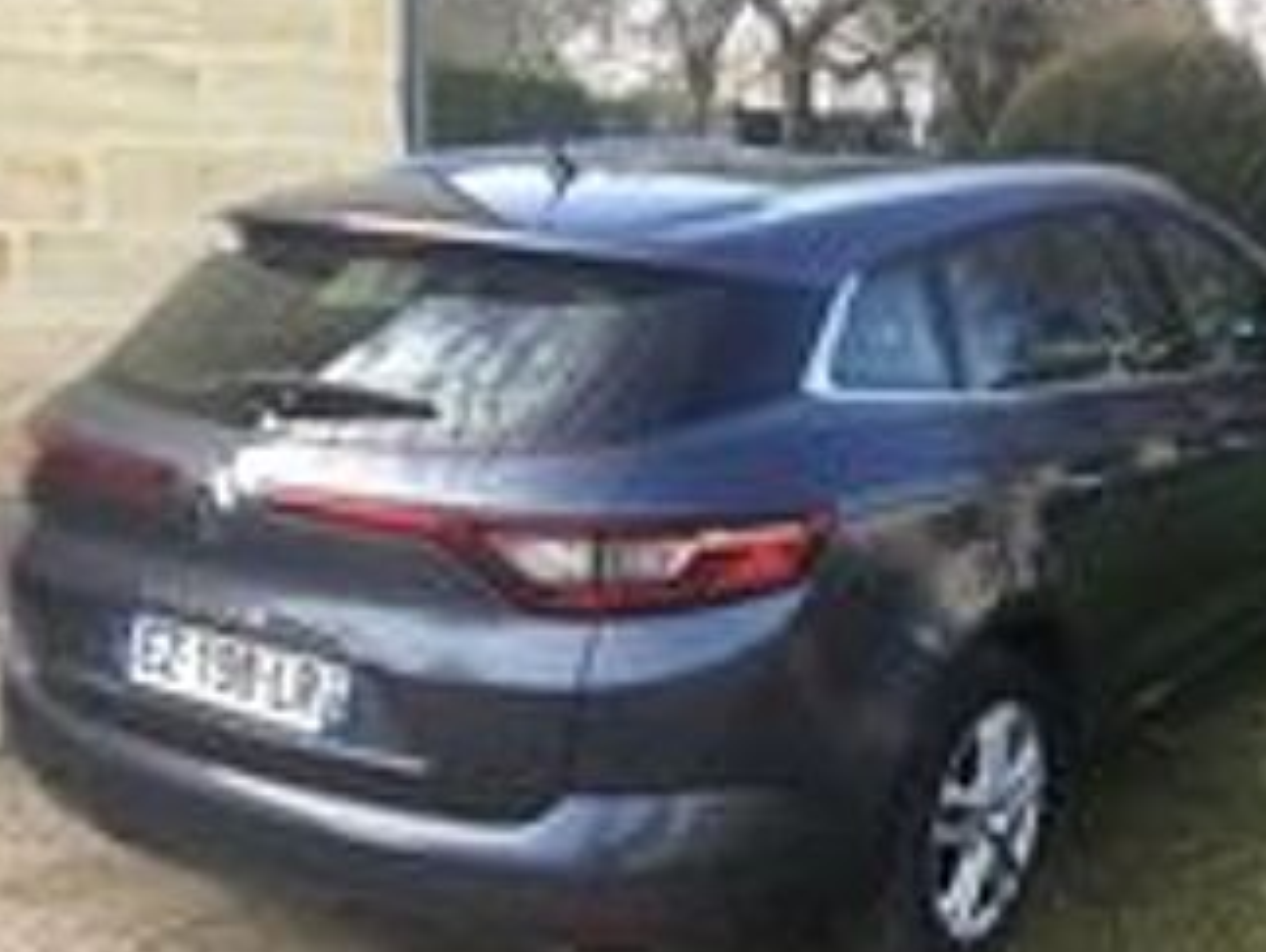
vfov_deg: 31.5
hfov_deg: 40.3
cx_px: 913
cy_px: 560
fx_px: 1684
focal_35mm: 46
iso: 25
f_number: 2.4
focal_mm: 3.3
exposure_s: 1/149
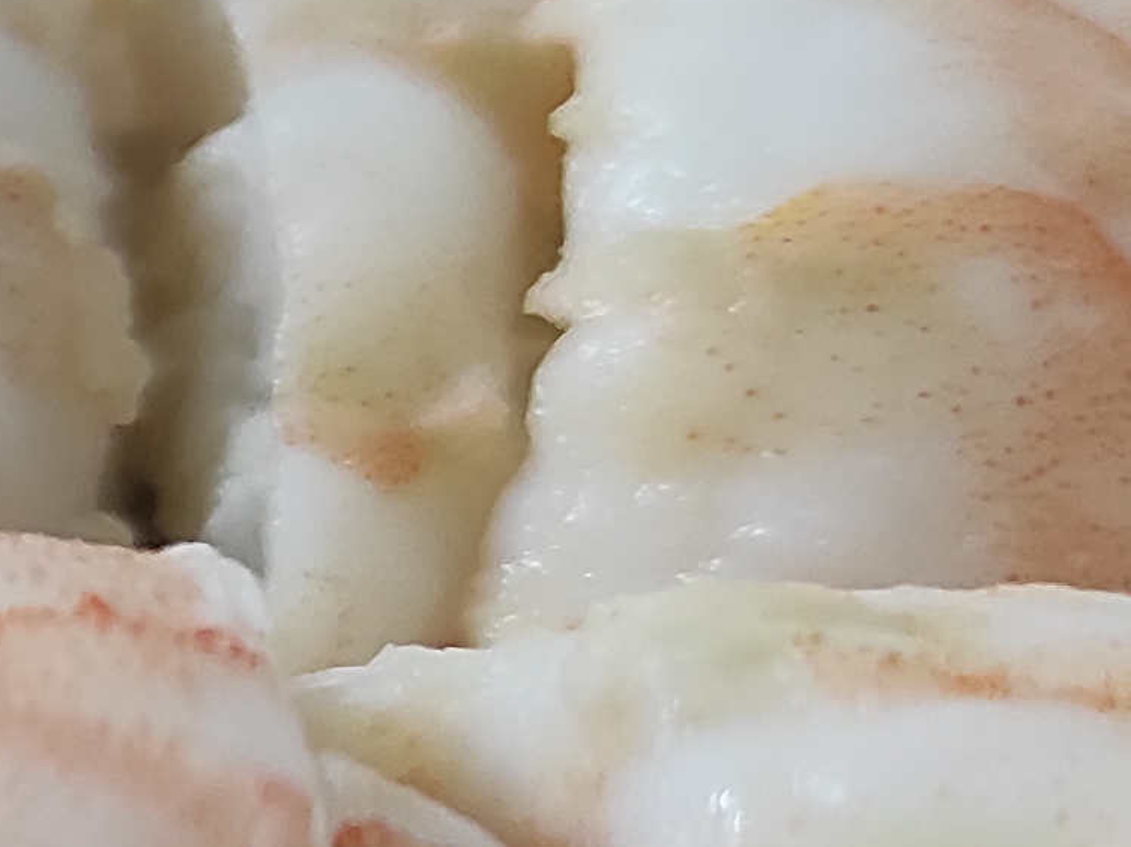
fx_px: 5029
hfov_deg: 11.3
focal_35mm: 154
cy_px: 592
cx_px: -1308
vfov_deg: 9.6
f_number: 1.89
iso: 450
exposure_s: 1/33
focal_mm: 5.43
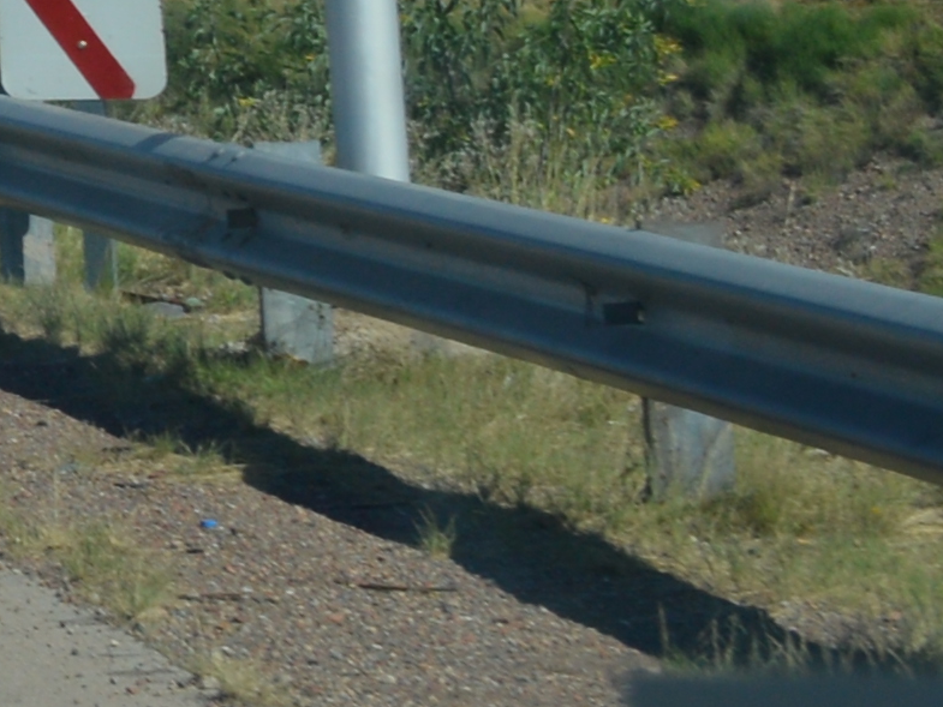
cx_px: -2493
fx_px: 7820
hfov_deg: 6.0
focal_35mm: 287
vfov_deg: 4.9
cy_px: -1438
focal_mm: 26
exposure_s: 1/250
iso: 100
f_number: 8
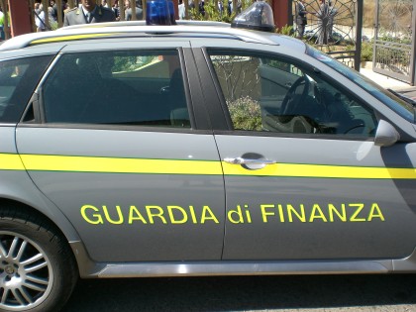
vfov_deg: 37.7
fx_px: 457
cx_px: 208
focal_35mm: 38
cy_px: 156
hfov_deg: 49.0
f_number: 4.4
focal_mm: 6.3
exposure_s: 1/250
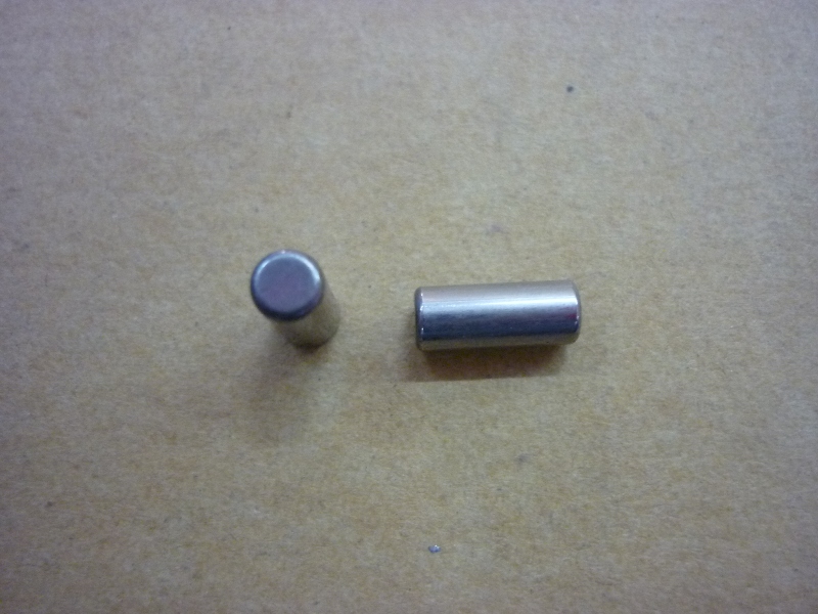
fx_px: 780
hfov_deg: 55.4
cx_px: 409
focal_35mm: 33
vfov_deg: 42.9
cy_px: 307
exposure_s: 1/13
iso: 400
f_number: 2.8
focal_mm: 5.5
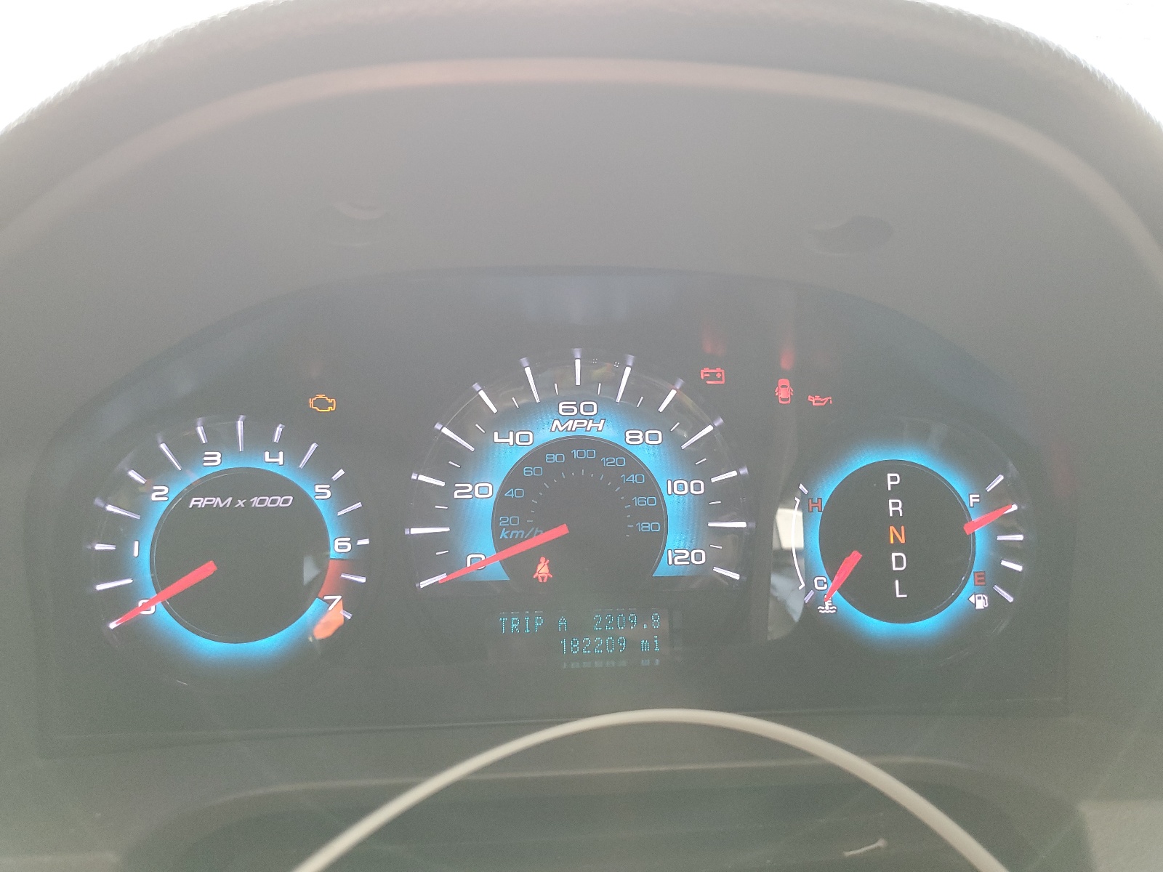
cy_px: 436
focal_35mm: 26
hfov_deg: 67.3
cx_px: 582
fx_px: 874
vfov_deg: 53.1
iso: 121
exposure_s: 1/60.2
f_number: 1.5
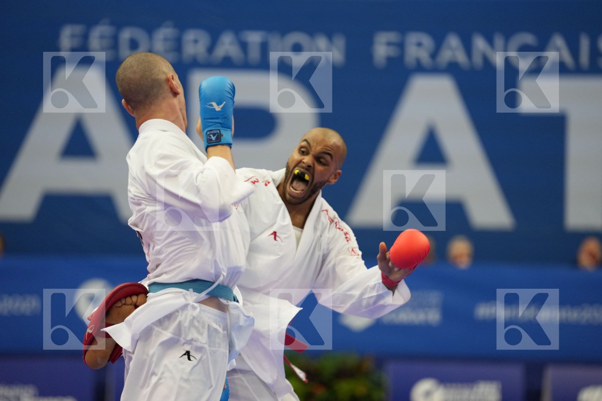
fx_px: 3344
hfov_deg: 10.3
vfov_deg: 6.9
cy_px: 200
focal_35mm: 200
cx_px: 301
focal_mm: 200
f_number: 3.2
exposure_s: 1/1000
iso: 2500
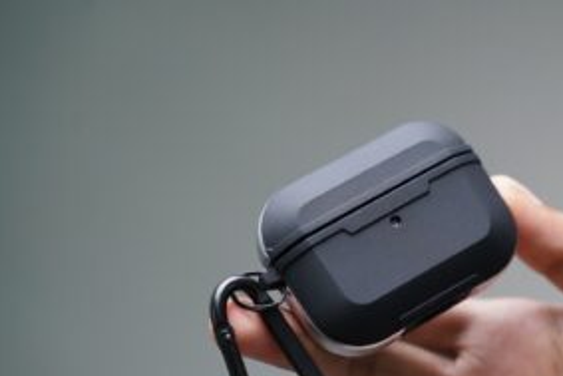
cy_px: 250
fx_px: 1658
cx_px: 392
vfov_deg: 12.9
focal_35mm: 106
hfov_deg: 19.2
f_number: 3.5
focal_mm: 75
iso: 1600
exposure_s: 1/90
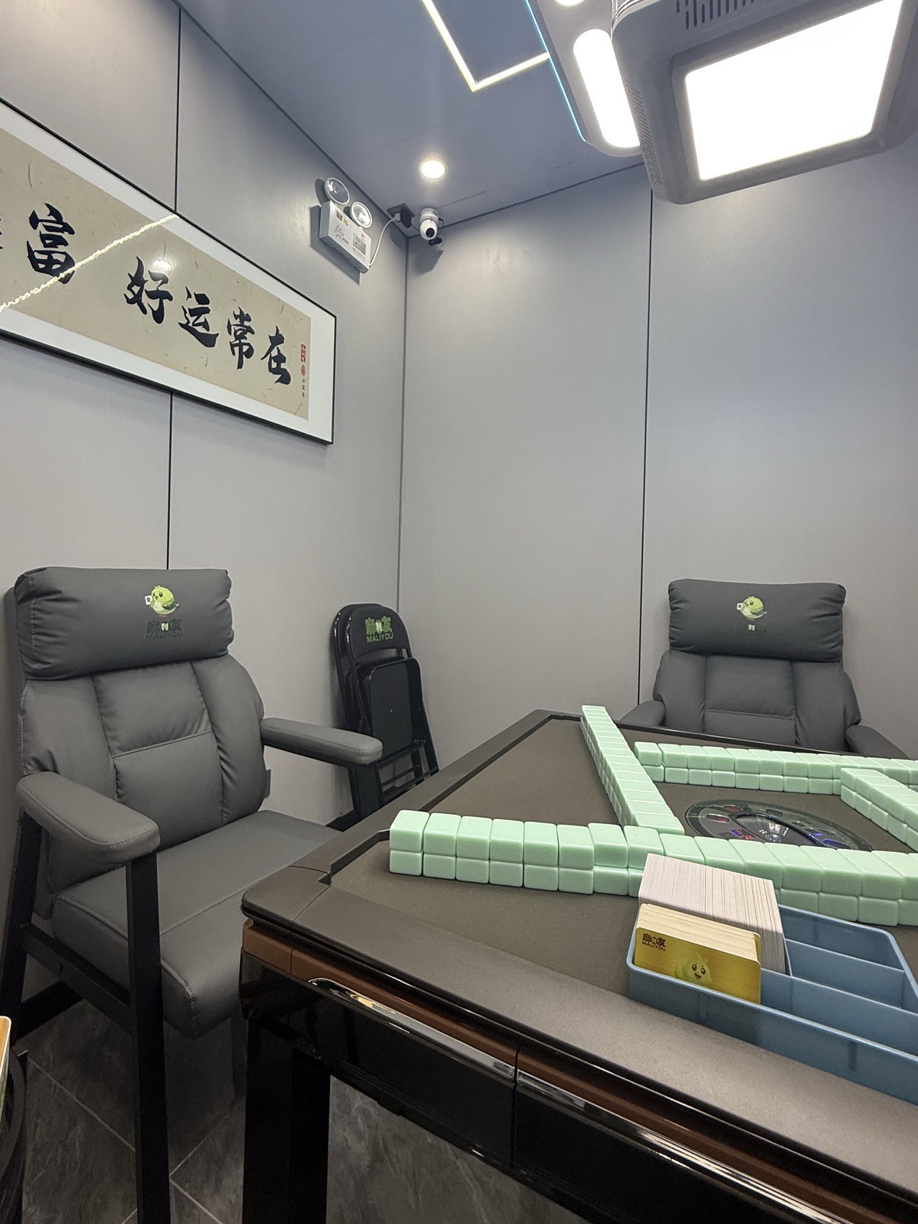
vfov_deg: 94.4
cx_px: 436
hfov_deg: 78.1
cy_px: 581
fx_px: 566
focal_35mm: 16
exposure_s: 1/100
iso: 100
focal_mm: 2.22
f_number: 2.2
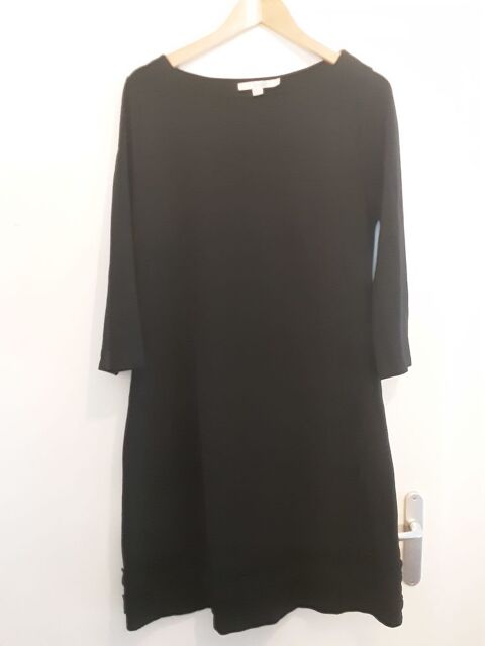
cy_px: 323
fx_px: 504
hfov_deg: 51.4
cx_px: 242
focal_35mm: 27
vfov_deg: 65.3
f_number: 1.9
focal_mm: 2.91
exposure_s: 1/20
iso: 800
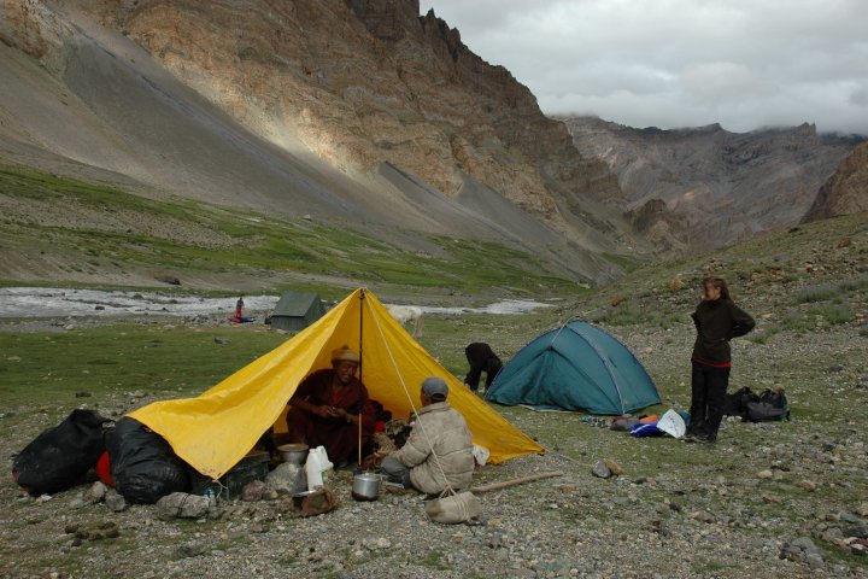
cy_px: 290
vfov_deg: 40.0
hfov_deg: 57.2
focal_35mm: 33
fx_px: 796
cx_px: 434
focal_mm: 22
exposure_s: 1/320
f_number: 9
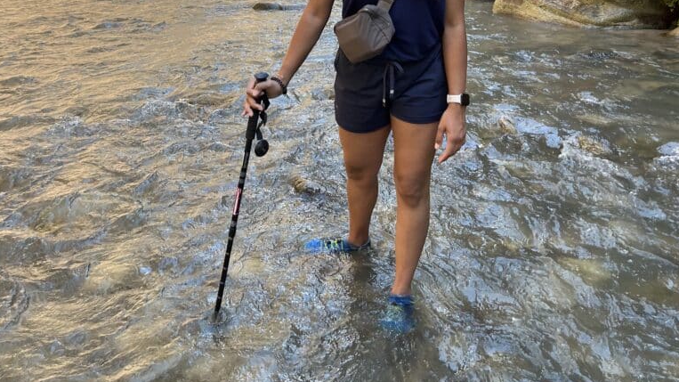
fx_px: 684
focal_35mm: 38
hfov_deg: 52.8
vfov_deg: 29.1
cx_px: 339
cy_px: -5
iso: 50
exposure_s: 1/339
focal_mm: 5.1
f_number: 1.6
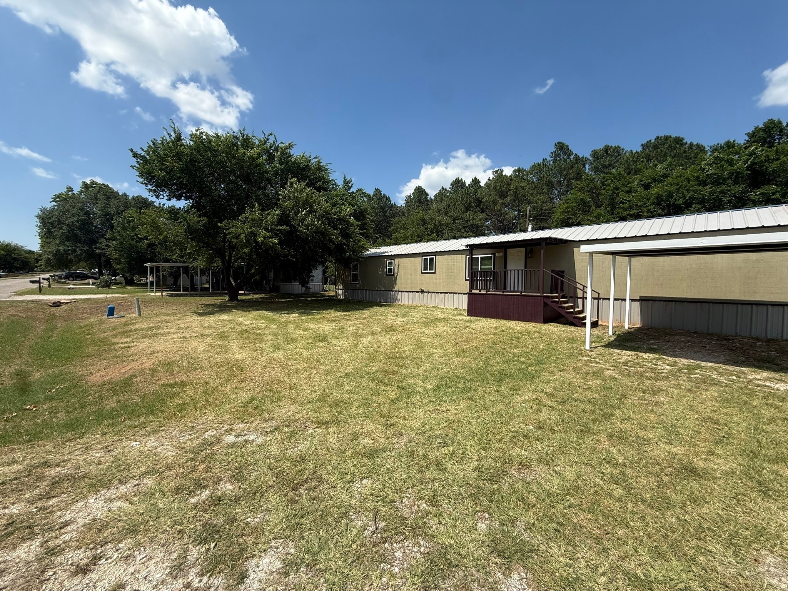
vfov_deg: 85.7
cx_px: 394
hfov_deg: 102.1
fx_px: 319
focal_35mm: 14
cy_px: 296
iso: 50
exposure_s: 1/2092
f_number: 2.2
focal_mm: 2.22
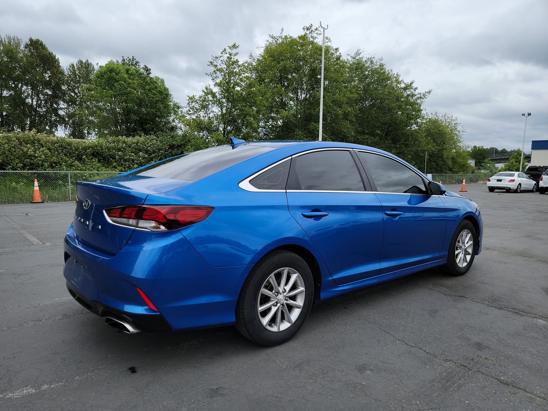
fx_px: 380
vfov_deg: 56.8
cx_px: 274
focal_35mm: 24
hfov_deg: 71.6
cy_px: 206
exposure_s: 1/676
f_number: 1.8
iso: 50
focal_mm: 6.7
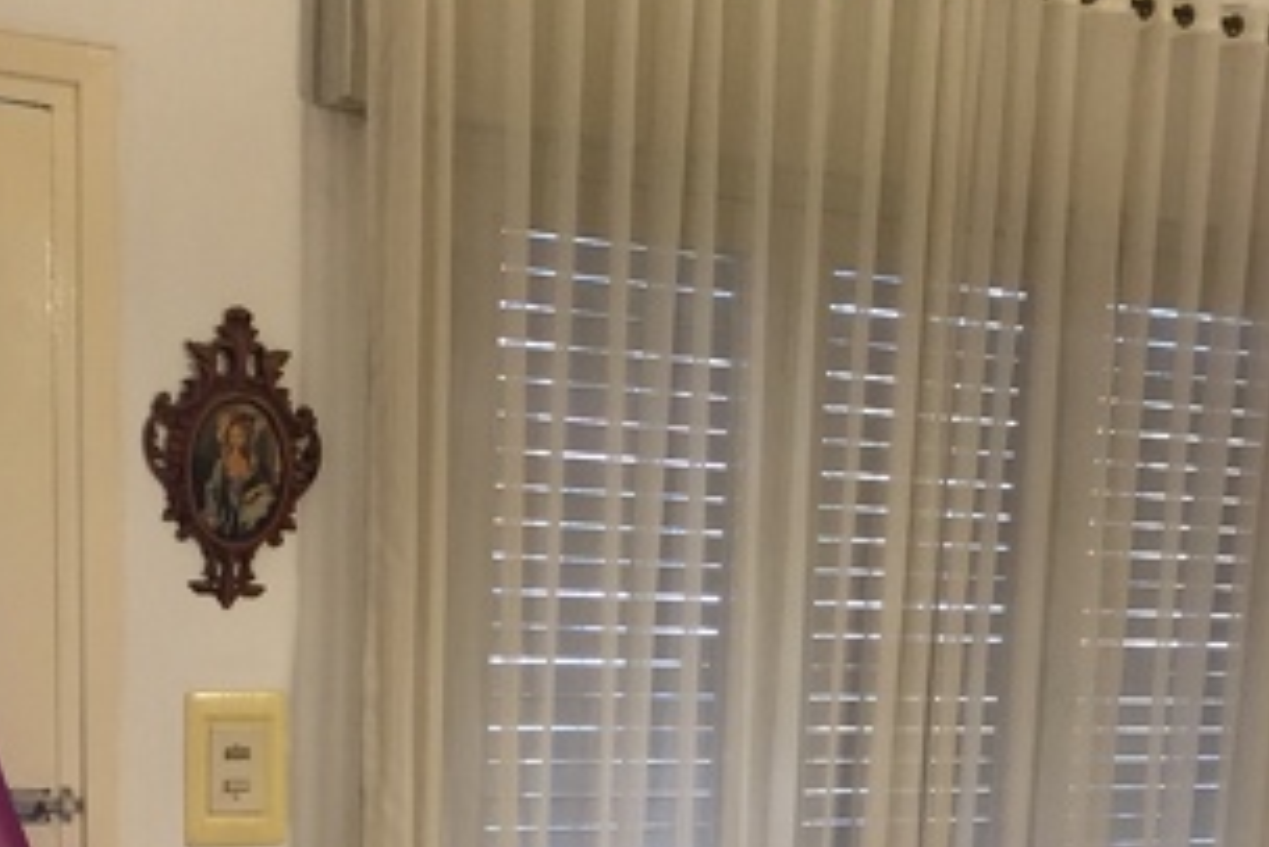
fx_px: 2327
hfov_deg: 30.4
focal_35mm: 66
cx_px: 739
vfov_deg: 19.6
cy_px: 985
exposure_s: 1/33
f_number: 2.2
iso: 200
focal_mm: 4.15
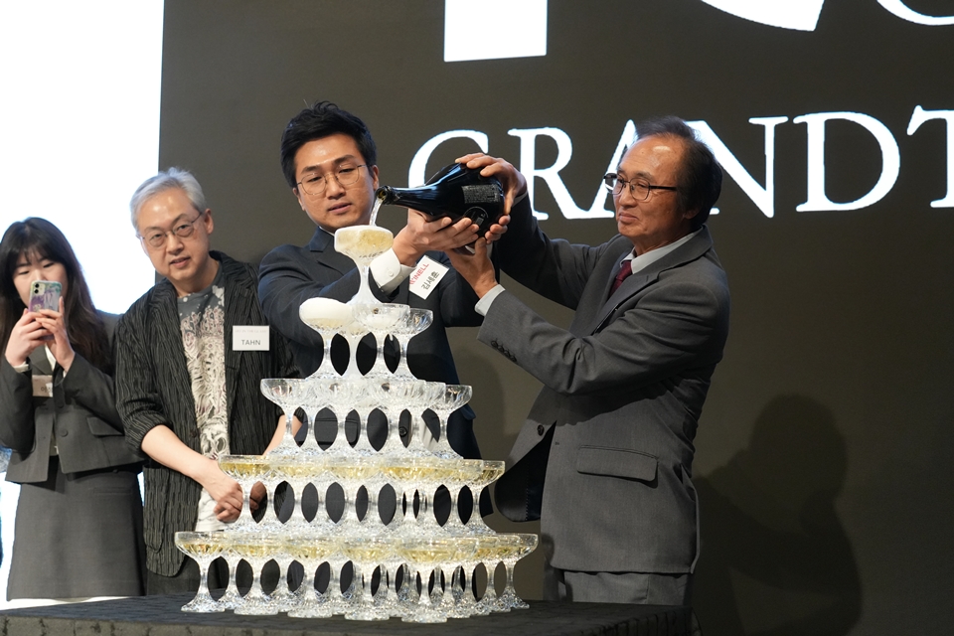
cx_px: 477
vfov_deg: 19.5
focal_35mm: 70
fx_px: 1855
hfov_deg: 28.8
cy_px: 318
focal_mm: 70
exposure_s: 1/80
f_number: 5.6
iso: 5000
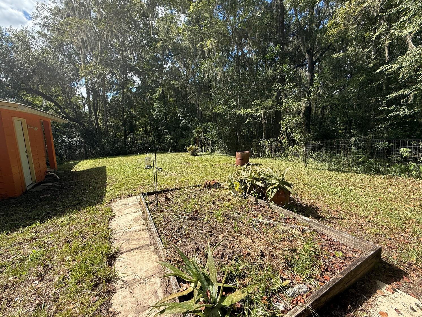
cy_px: 151
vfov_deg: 81.7
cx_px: 199
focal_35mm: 15
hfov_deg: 98.1
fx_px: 183
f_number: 2.2
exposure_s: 1/841
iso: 50
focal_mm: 2.22
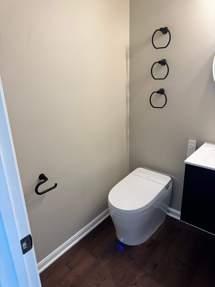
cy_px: 144
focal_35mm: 24
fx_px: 199
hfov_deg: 56.8
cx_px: 108
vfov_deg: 71.6
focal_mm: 6.76
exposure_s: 1/120
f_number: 1.78
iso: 200
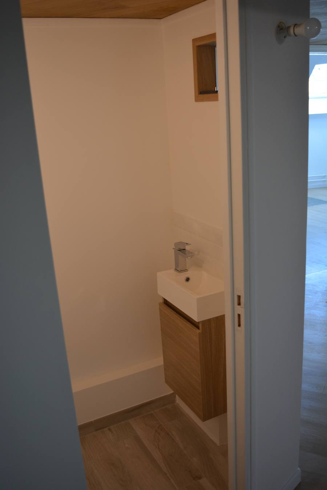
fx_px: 490
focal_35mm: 36
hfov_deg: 36.9
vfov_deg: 53.1
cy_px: 245
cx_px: 164
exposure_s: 1/60
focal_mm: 24
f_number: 4
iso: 450
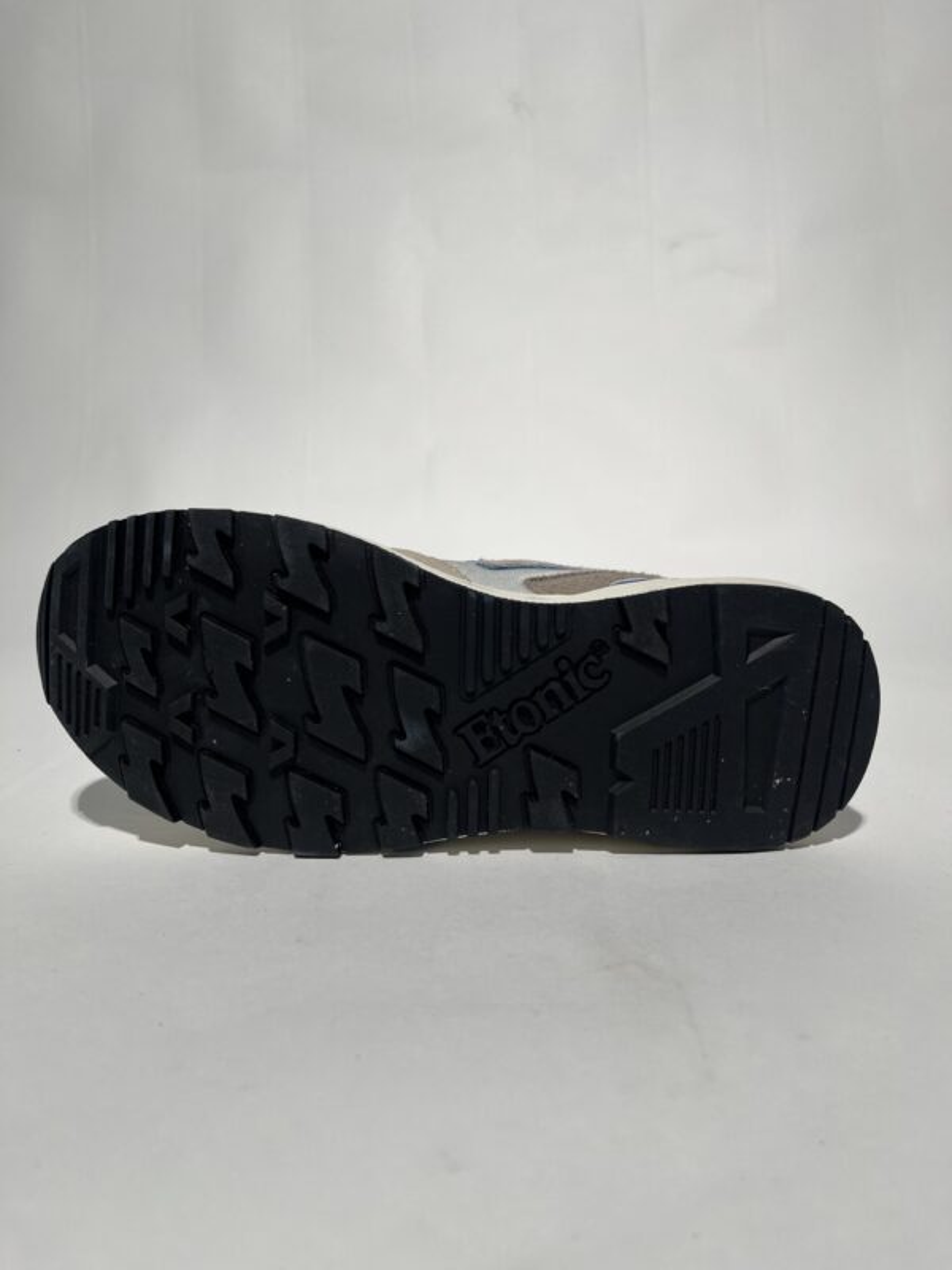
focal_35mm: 26
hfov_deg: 53.1
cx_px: 476
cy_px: 635
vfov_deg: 67.3
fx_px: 953
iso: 50
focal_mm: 5.1
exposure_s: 1/595
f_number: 1.6
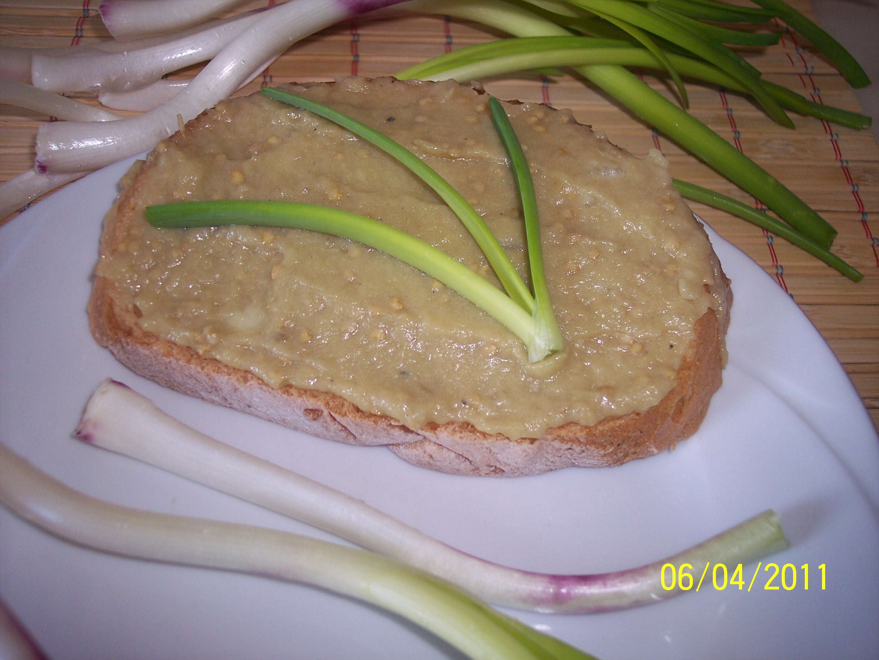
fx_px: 990
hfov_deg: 47.9
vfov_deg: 36.8
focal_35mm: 39
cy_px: 330
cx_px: 440
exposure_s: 1/60
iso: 100
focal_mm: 8
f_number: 2.8
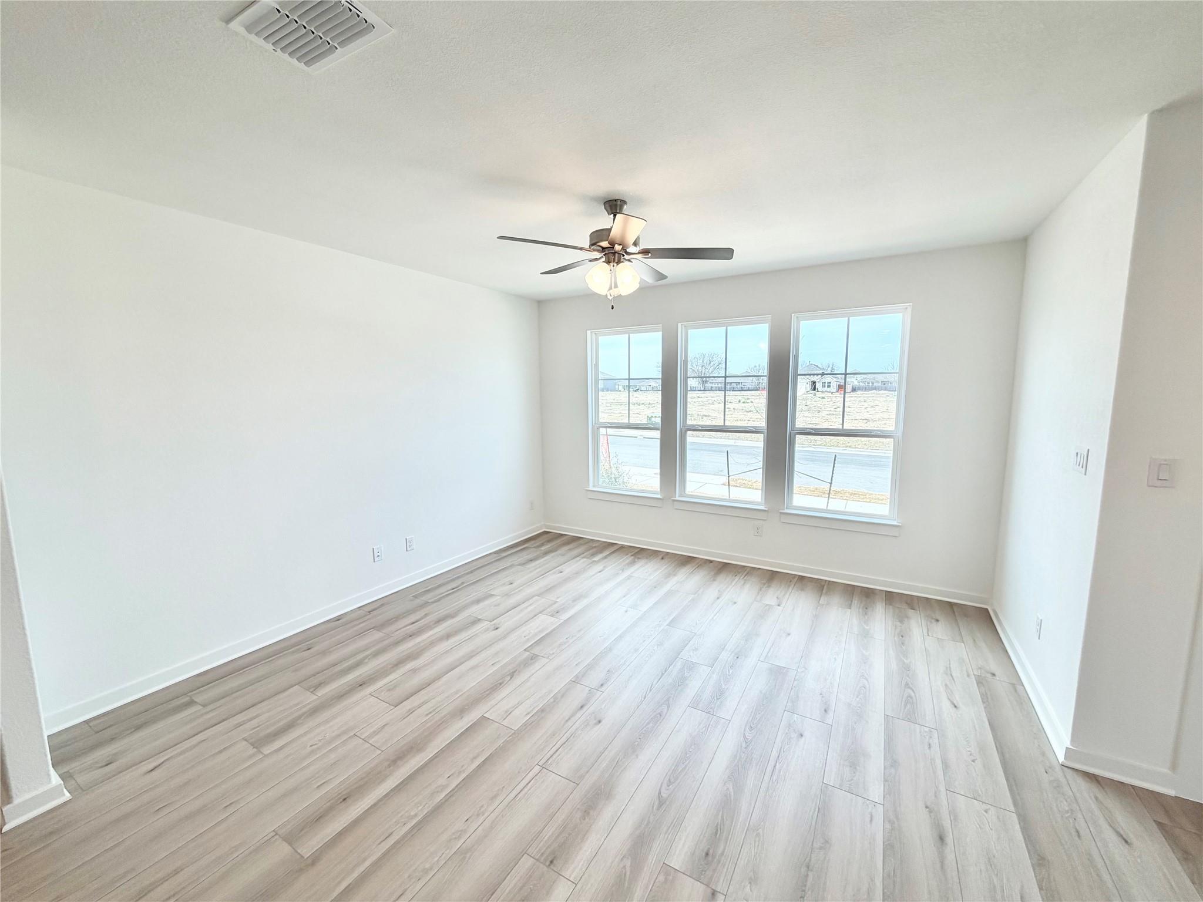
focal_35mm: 14
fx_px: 487
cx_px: 602
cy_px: 451
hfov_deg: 102.1
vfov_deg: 85.7
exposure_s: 1/161
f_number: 2.2
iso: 50
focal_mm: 2.22
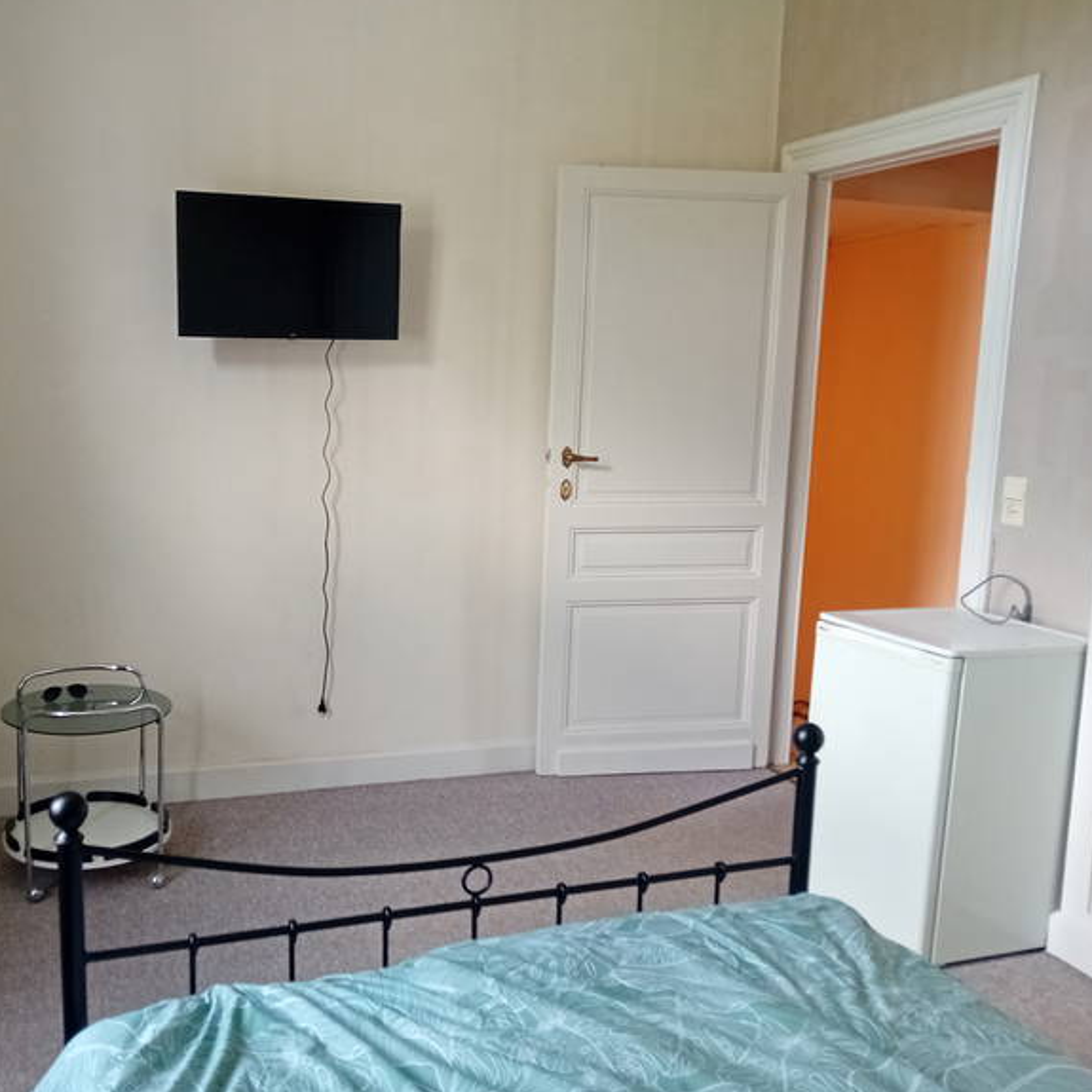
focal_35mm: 34
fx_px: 1213
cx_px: 405
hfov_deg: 48.0
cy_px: 553
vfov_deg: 48.4
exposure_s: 1/25
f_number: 2.8
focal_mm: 3.38
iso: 400
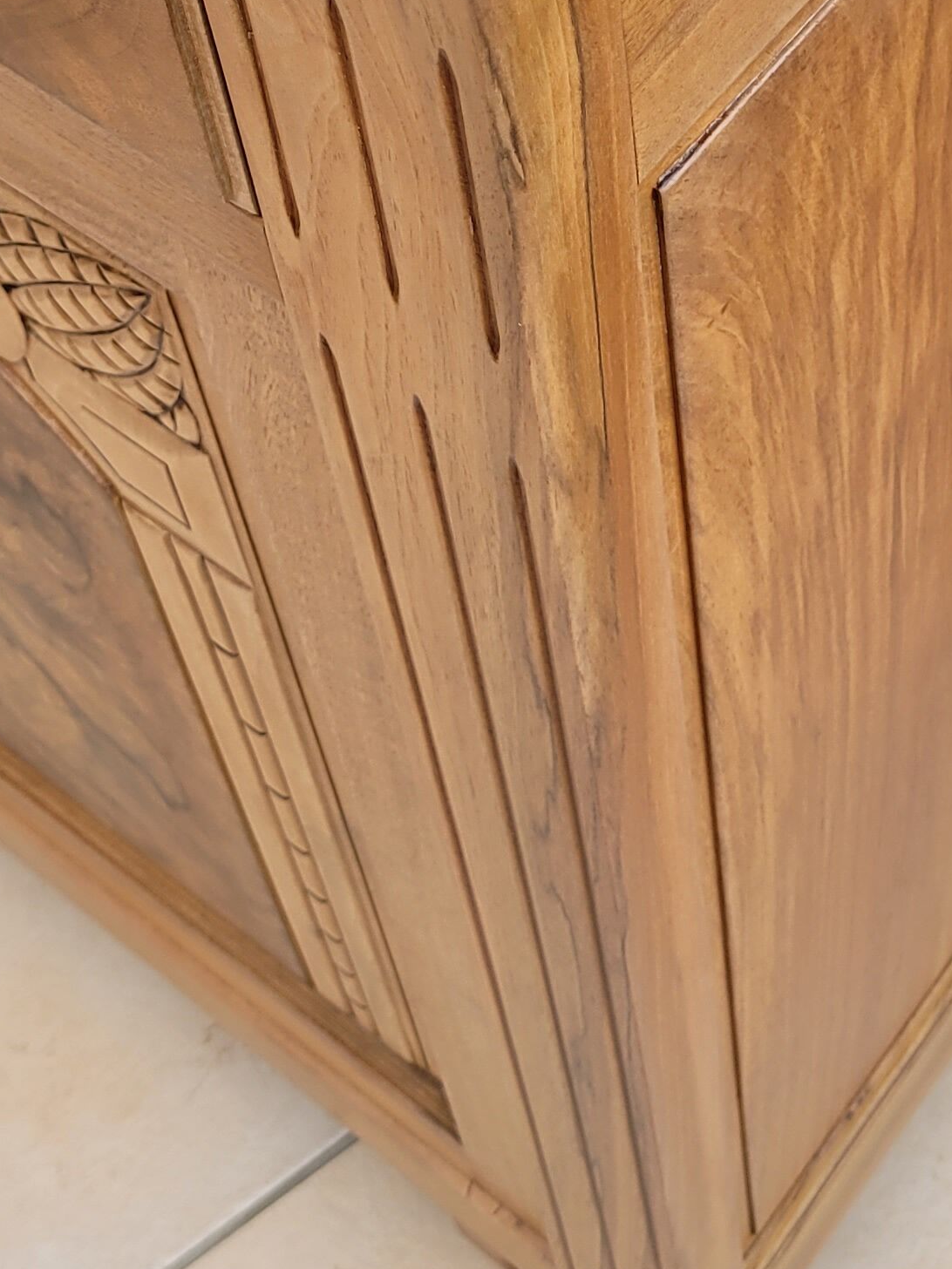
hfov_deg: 20.4
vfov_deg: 25.9
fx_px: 2640
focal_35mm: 72
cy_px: 64
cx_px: 621
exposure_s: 1/120
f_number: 1.8
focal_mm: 5.4
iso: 50
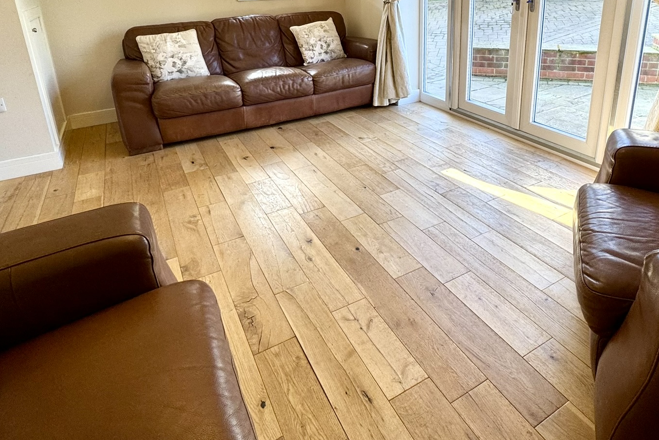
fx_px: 403
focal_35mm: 22
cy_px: 102
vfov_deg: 54.2
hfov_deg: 78.2
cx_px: 369
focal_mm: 2.22
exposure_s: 1/100
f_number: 2.2
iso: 80
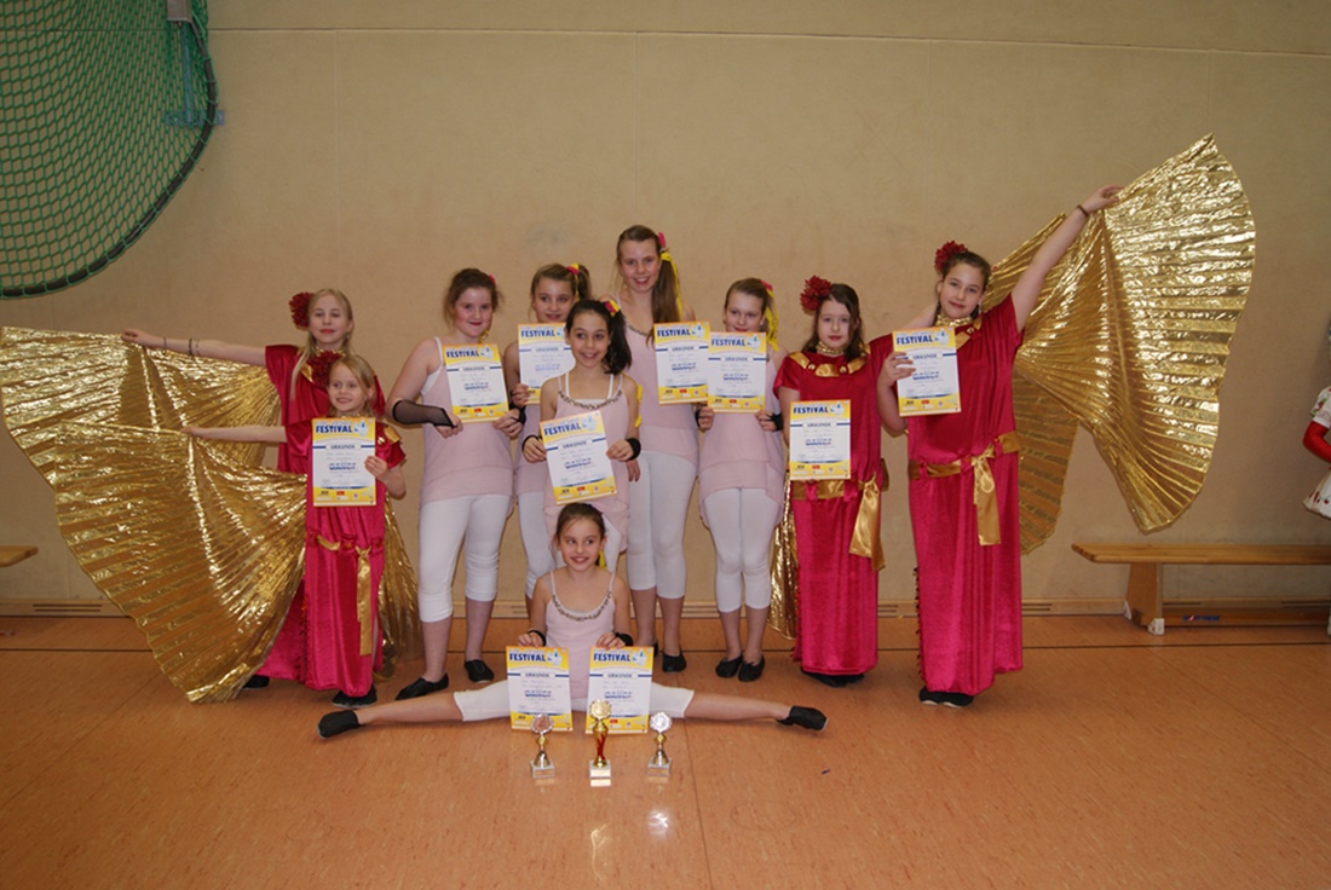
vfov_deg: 43.7
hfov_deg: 61.9
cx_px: 666
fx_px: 1110
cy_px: 445
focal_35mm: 30
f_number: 5.6
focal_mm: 20
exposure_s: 1/60
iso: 400
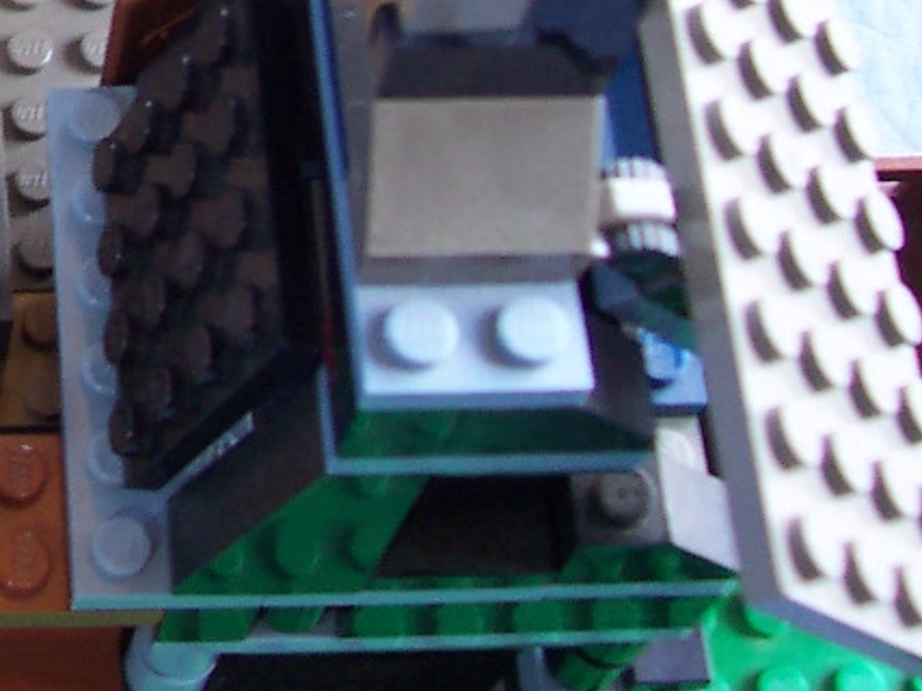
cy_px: -162
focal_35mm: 104
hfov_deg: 17.8
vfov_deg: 13.8
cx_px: -229
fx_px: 2769
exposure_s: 1/45
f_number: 2.8
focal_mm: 5.6
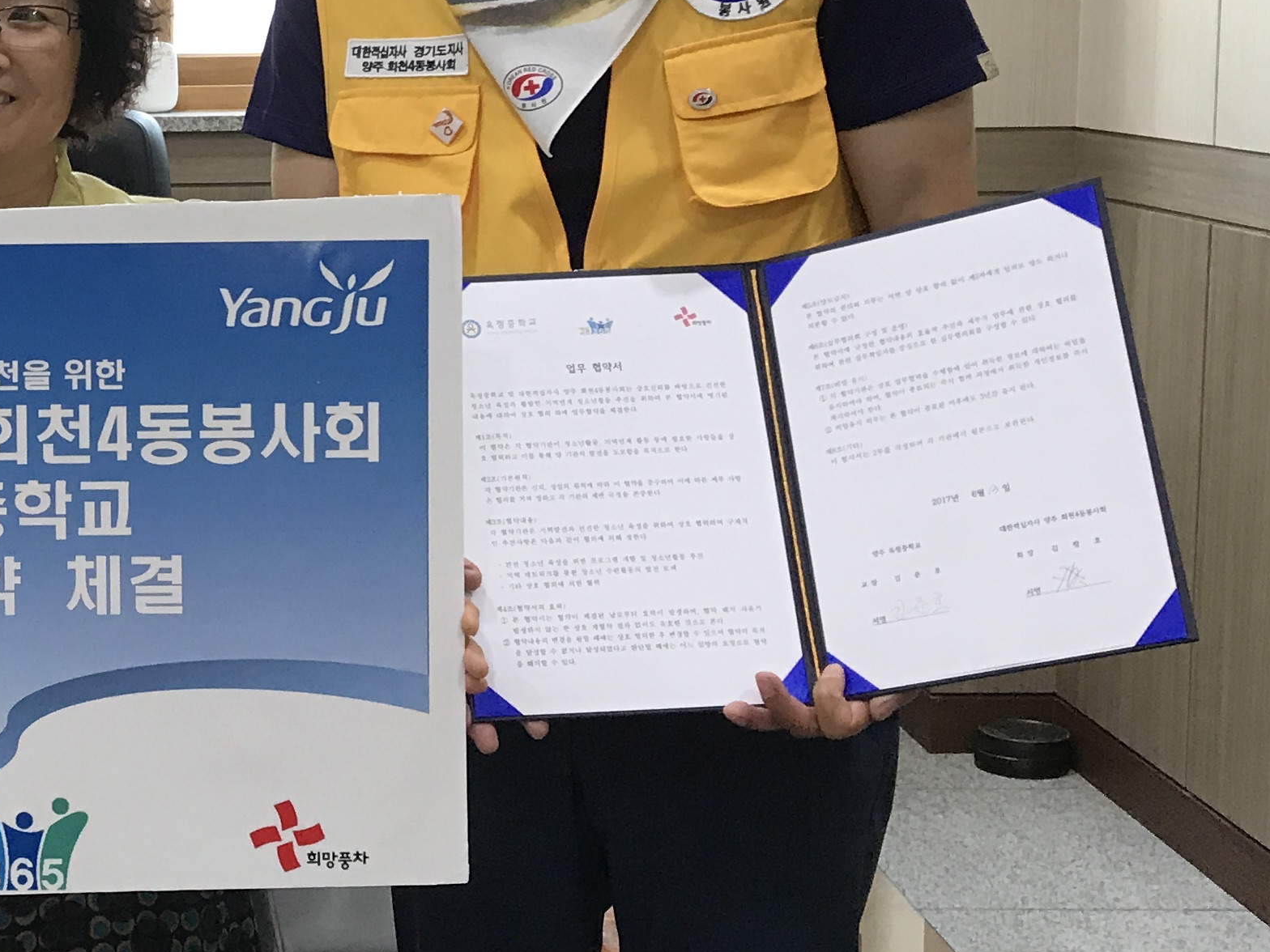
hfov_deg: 25.5
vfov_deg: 20.4
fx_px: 2642
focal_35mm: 72
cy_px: 379
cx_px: -50
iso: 25
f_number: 1.8
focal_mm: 3.99
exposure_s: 1/30
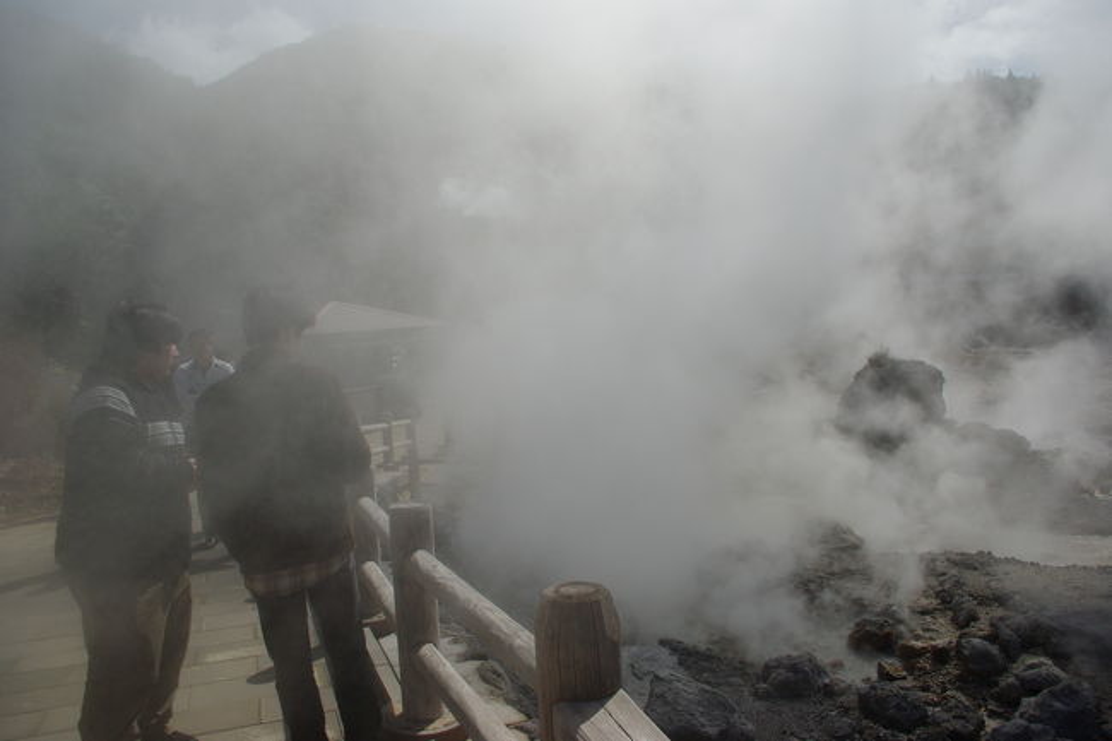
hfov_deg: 67.4
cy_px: 370
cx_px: 556
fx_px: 834
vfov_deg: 47.9
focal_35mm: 27
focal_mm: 18
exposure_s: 1/750
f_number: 9.5
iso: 200
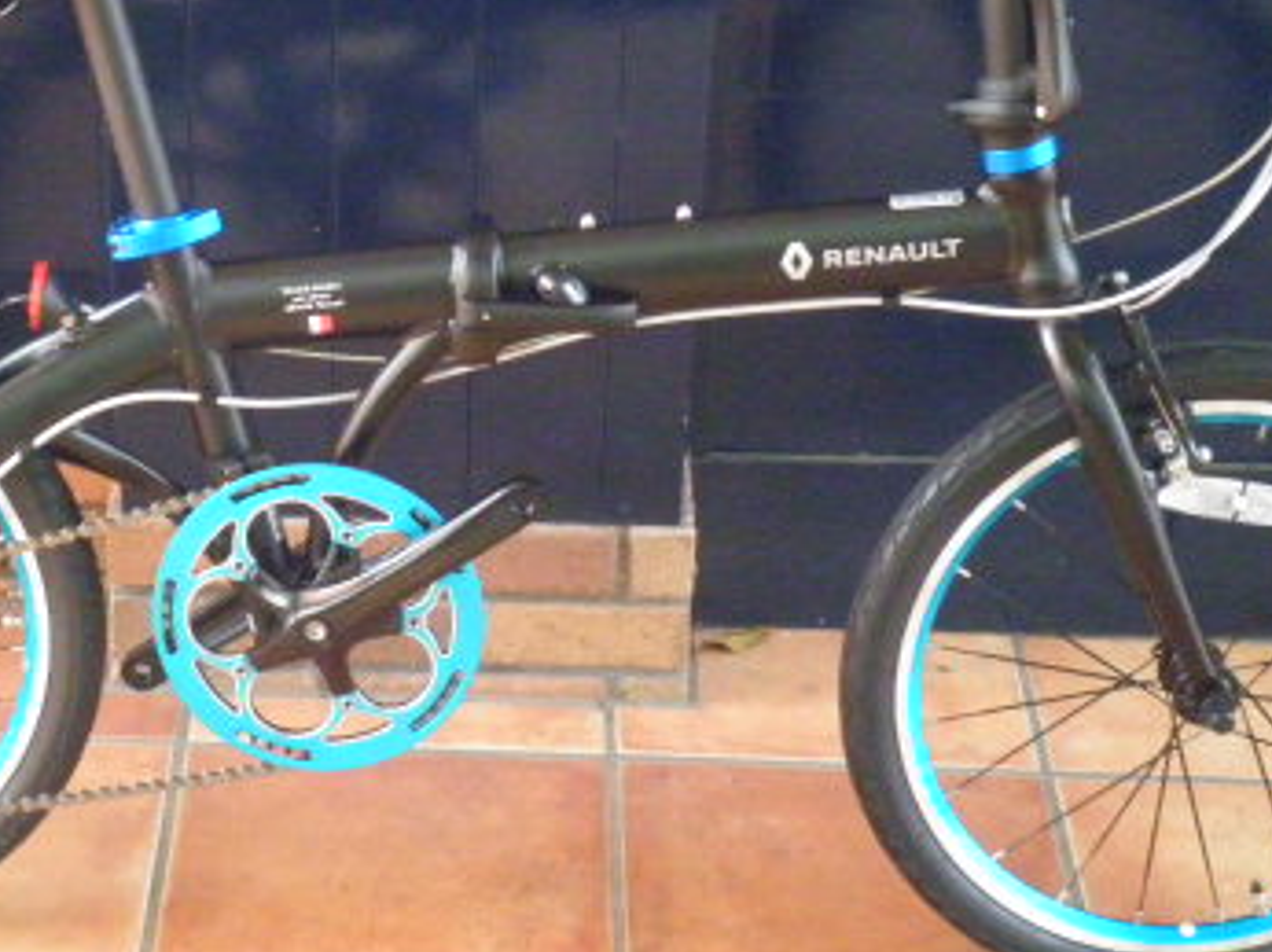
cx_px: 437
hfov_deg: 22.4
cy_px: 379
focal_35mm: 87
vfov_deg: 16.9
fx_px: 3195
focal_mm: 8.3
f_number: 3.4
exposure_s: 1/160
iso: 800
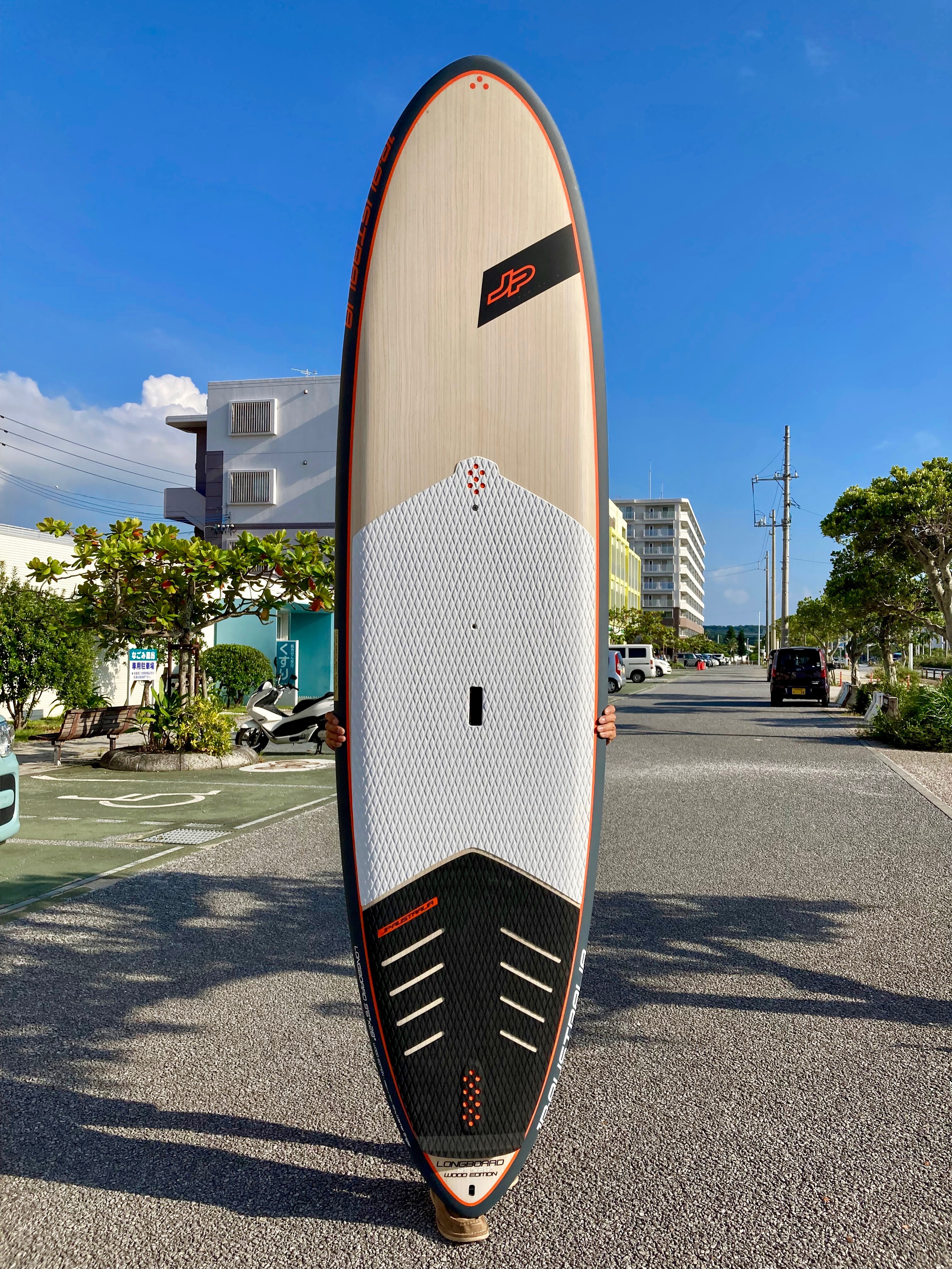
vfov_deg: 63.4
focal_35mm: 28
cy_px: 634
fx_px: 1027
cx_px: 476
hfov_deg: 49.7
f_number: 1.8
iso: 25
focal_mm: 3.99
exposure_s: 1/4000
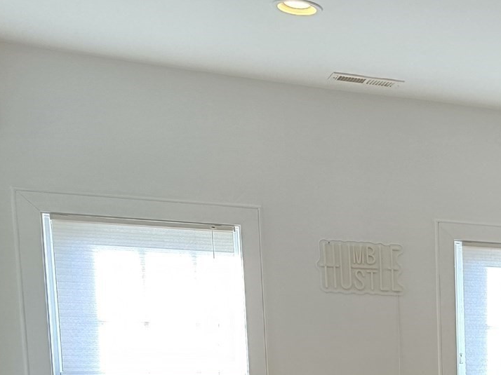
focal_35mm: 66
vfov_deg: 20.7
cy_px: 459
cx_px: 679
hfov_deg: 24.9
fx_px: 955
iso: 160
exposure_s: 1/120
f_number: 1.7
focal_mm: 6.3
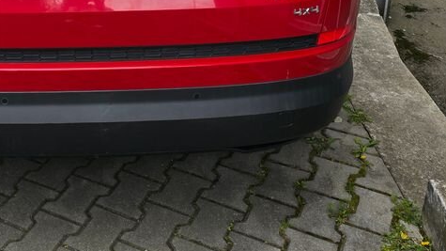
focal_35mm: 54
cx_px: 84
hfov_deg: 37.0
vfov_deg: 19.8
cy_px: -103
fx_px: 639
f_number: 1.7
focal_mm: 6.3
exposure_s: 1/180
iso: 20
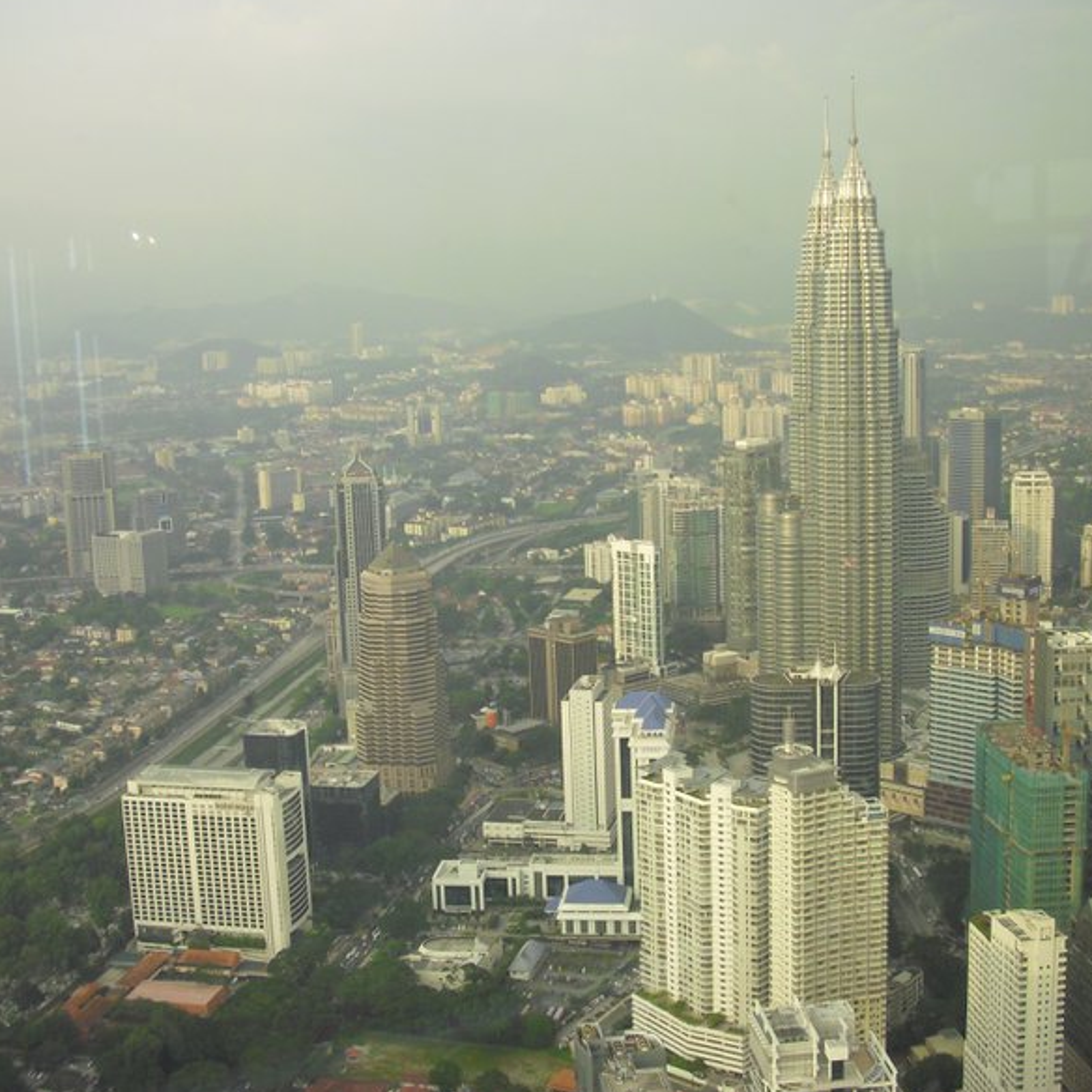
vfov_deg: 36.8
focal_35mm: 46
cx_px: 596
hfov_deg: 36.8
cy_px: 540
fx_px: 1642
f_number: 2.8
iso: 100
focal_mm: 6.2
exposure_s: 1/160
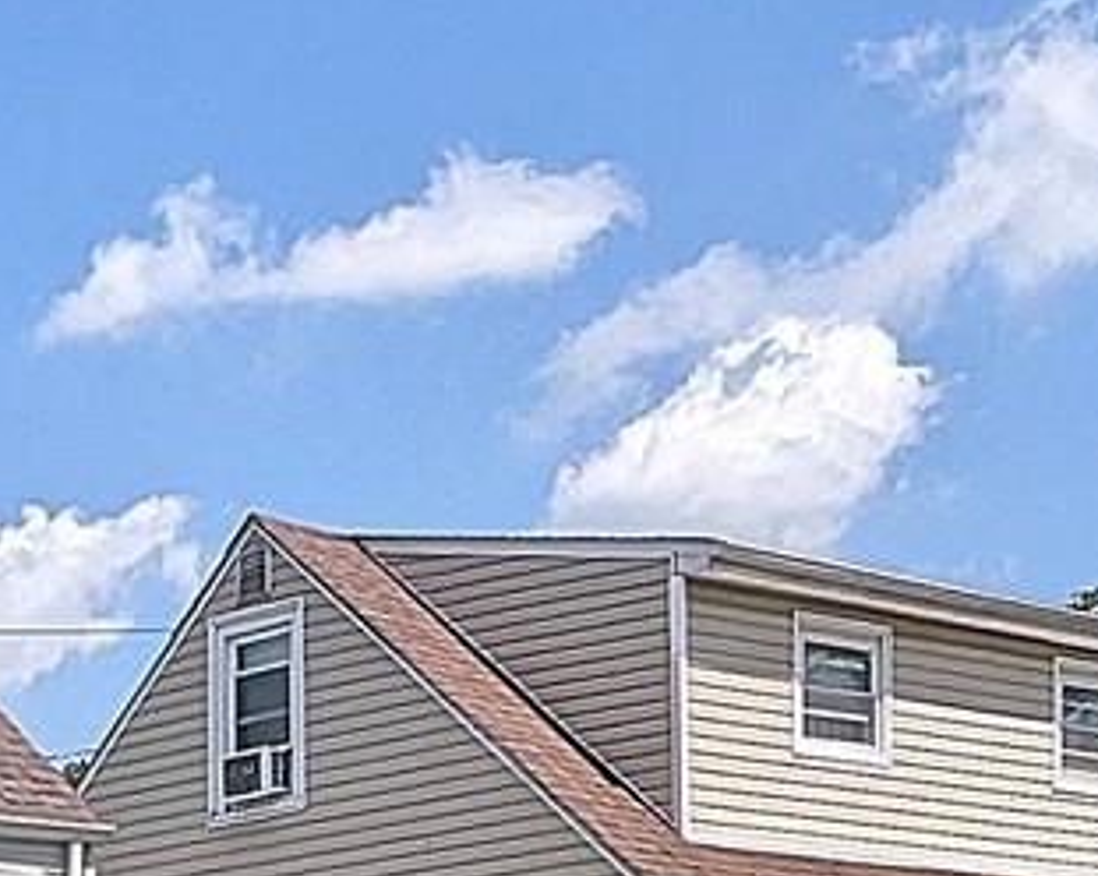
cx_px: -35
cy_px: 1257
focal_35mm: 103
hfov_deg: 18.1
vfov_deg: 14.1
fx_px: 3343
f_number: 2.2
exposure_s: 1/1460
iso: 37
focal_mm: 2.22
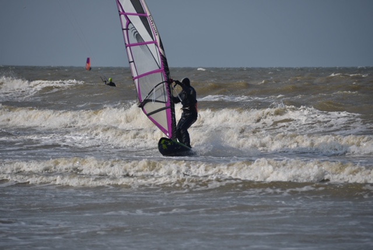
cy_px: 125
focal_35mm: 300
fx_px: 3111
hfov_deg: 6.9
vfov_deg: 4.6
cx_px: 186
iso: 100
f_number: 5.6
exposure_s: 1/1500
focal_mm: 200
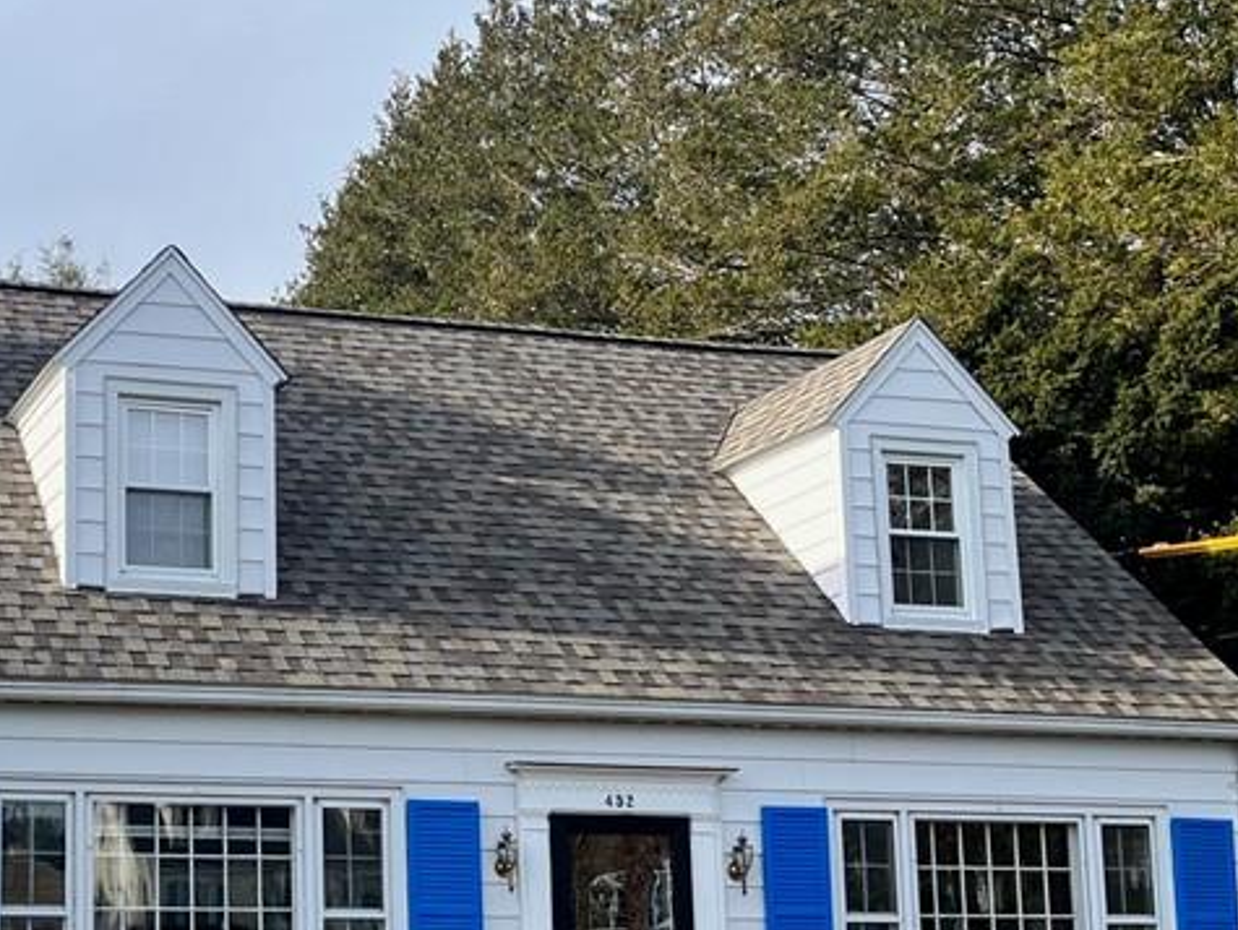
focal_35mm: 56
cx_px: 117
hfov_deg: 32.6
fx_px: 2004
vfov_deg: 25.7
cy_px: 724
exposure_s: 1/1623
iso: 50
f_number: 1.6
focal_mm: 5.1
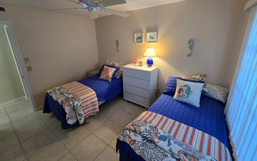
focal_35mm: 14
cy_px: 69
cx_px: 128
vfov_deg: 78.2
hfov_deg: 105.3
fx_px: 98
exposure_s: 1/60
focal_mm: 2.2
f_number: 2.2
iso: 250
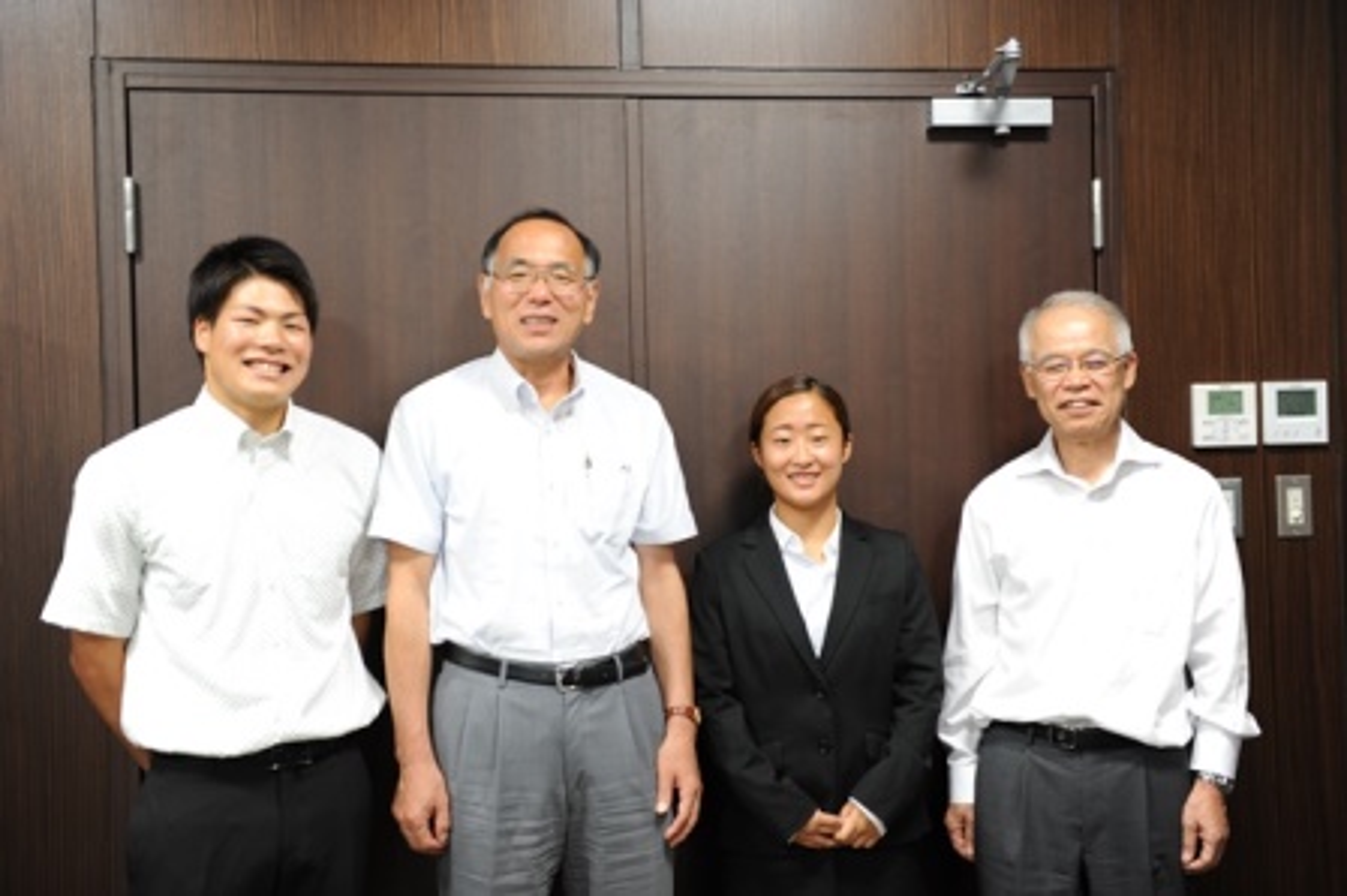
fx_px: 1795
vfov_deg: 28.0
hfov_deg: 41.1
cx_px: 674
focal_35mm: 48
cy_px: 448
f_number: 2.8
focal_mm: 48
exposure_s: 1/20
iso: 200
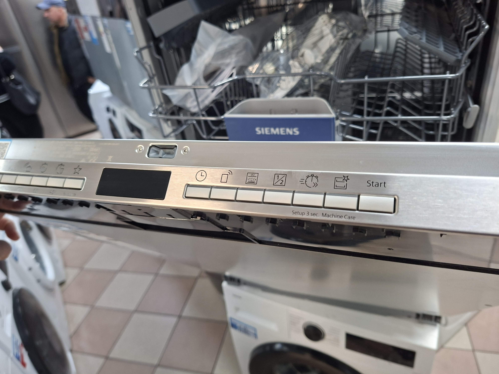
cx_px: 250
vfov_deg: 58.9
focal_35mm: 23
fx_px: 332
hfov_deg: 73.9
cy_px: 187
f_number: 1.8
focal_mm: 5.54
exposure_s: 1/33
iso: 250
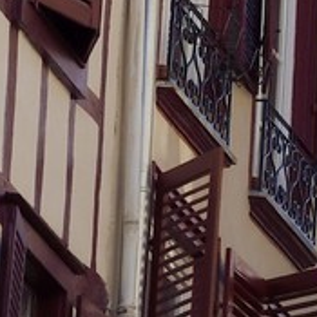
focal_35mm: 544
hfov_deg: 3.1
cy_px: -31
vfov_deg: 3.2
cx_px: 1148
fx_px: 5636
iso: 200
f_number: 14
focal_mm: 70
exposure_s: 1/200
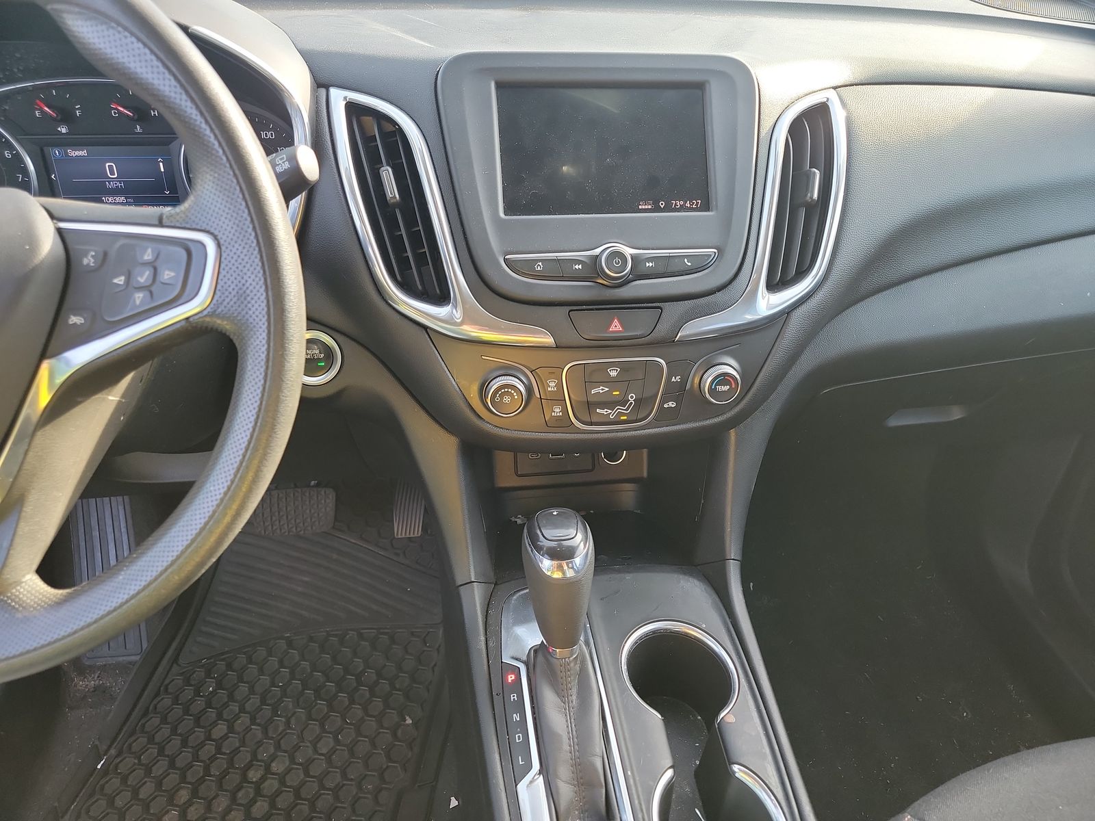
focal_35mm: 24
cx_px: 548
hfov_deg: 71.6
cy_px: 410
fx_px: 759
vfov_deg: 56.8
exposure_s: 1/59
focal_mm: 6.7
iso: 131
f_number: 1.8
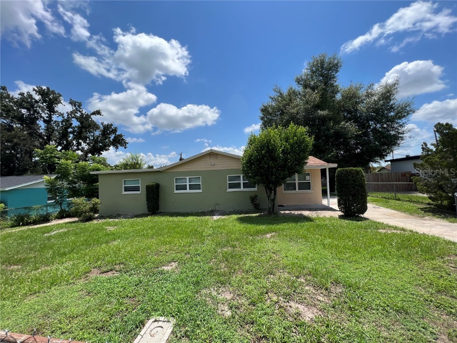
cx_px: 228
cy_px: 172
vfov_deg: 89.9
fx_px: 172
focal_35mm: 13
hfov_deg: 106.2
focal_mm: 1.57
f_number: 1.8
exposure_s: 1/1754
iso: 32
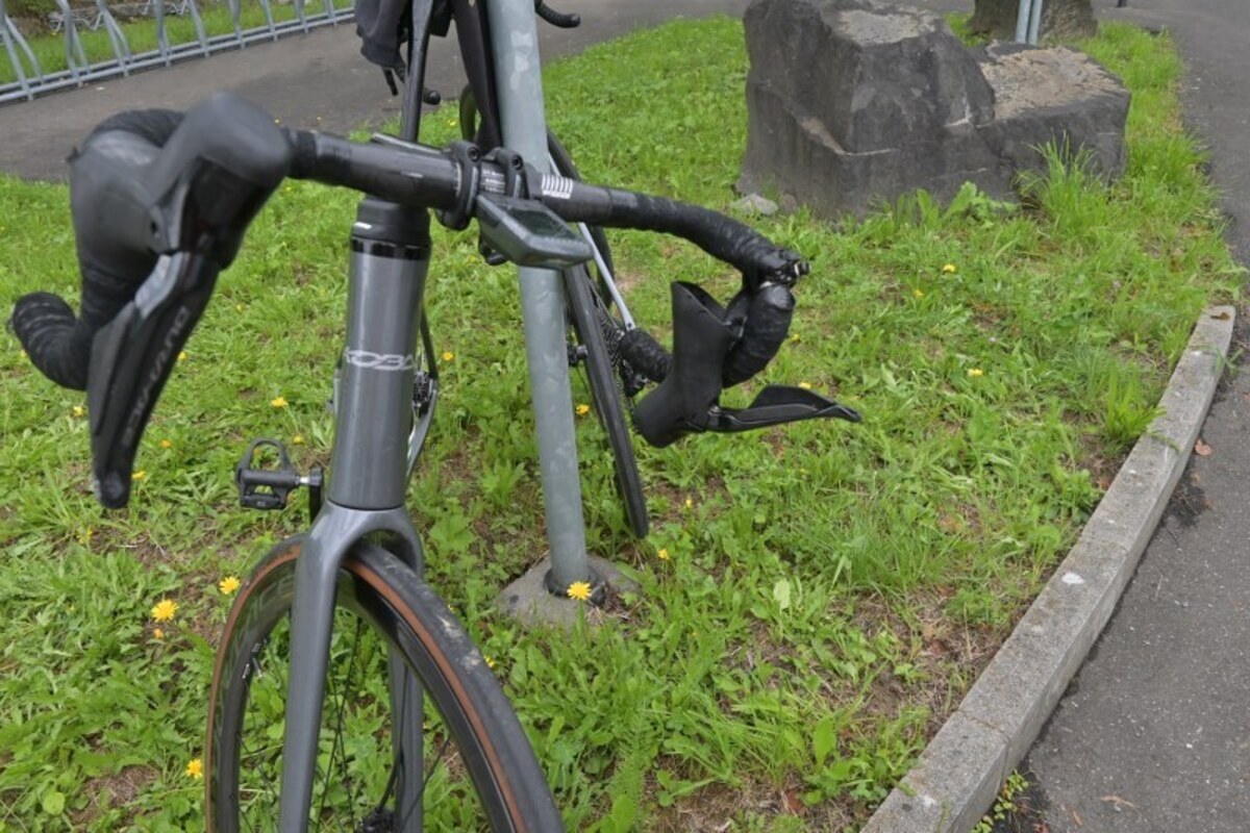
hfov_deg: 73.7
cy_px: 416
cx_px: 625
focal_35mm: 24
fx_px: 833
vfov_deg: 53.1
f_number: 6.3
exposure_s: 1/160
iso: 640
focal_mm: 16
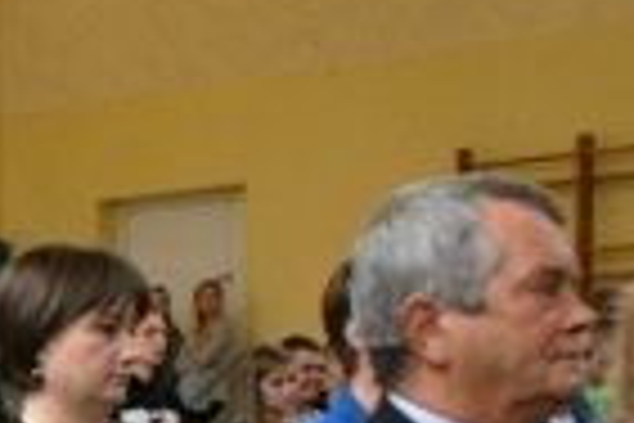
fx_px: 2395
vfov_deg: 9.8
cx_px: -472
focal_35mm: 136
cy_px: 608
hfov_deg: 13.6
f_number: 5.6
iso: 400
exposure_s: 1/60
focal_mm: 20
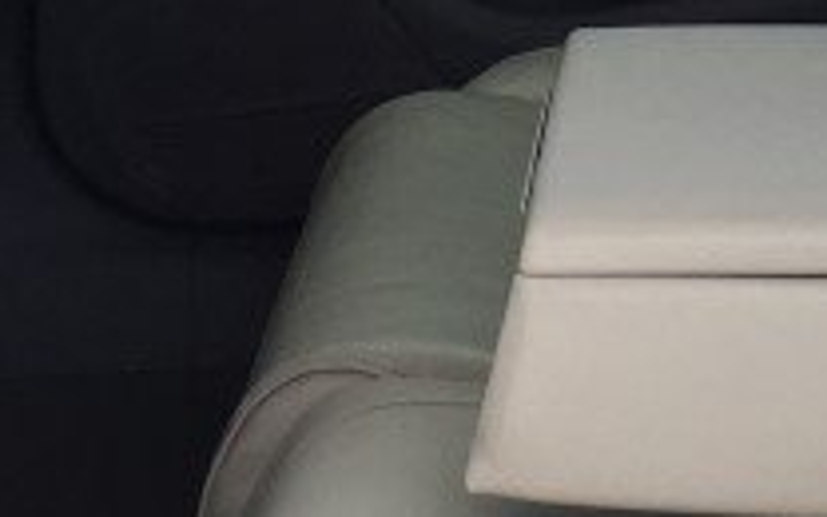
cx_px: 1010
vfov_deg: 8.4
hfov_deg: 13.5
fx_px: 3403
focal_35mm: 151
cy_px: -358
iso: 40
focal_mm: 4.15
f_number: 2.2
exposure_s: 1/120
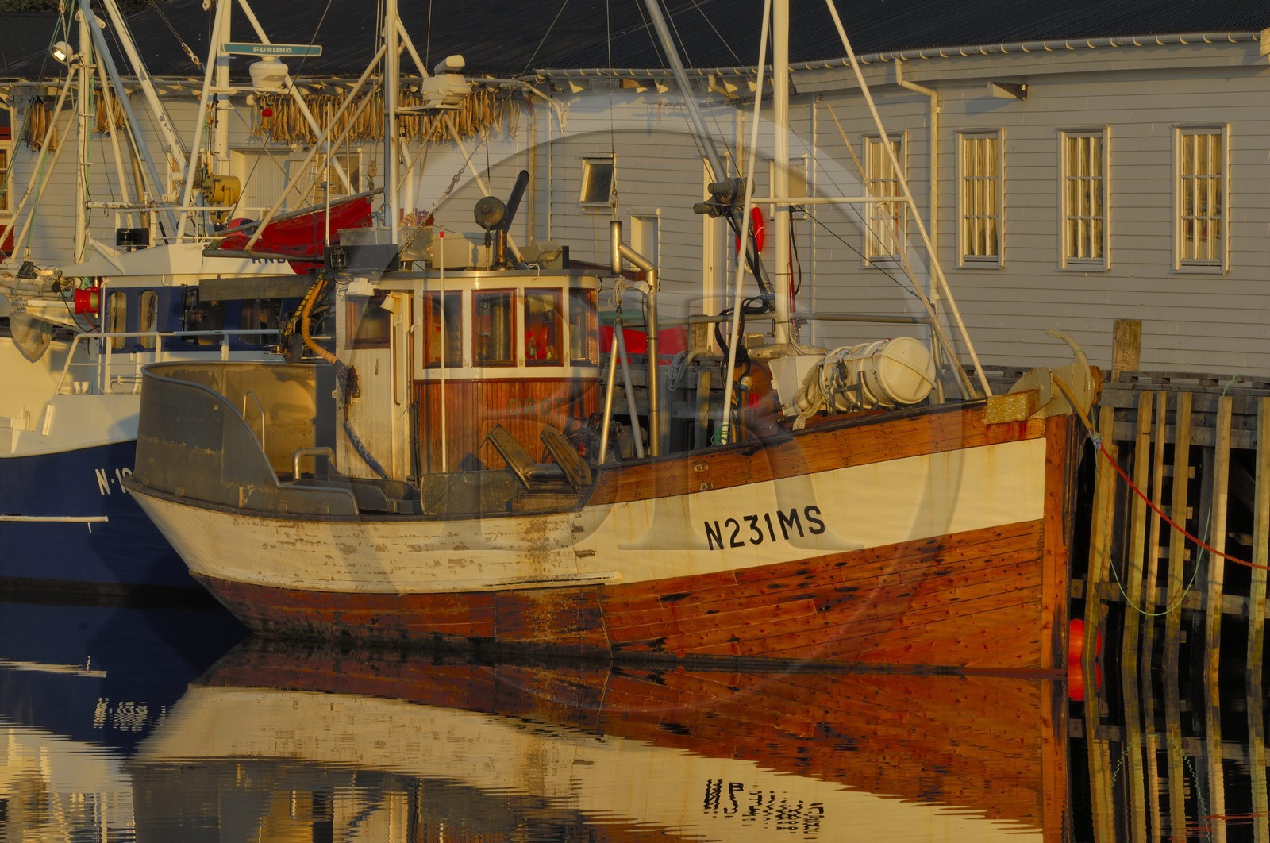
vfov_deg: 4.6
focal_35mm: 300
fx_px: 10568
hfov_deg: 6.9
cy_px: 422
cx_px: 635
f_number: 15
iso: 100
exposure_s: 1/60
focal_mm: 200
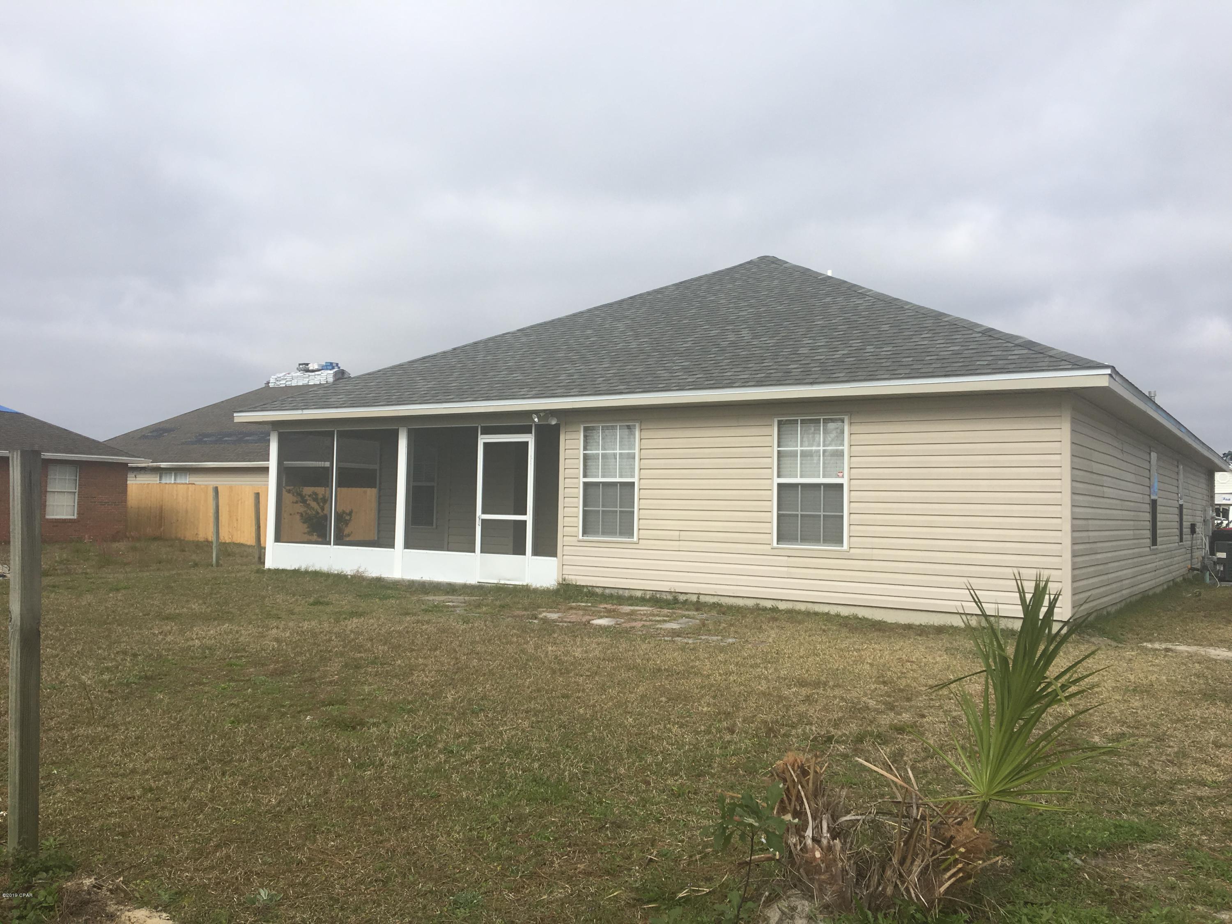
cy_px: 462
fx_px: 1032
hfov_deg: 61.7
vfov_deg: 48.2
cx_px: 616
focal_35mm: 29
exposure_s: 1/1672
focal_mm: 4.15
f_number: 2.2
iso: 25
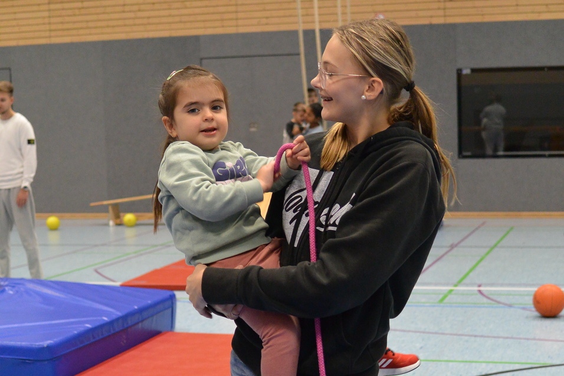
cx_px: 282
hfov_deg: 40.4
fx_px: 767
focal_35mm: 49
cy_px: 188
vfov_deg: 27.5
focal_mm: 18.5
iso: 400
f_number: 1.8
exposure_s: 1/160
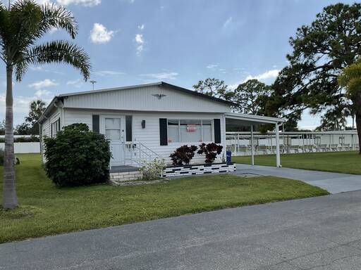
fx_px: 302
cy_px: 135
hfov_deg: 61.7
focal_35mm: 29
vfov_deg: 48.2
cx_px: 180
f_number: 1.8
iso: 16
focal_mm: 3
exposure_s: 1/2667
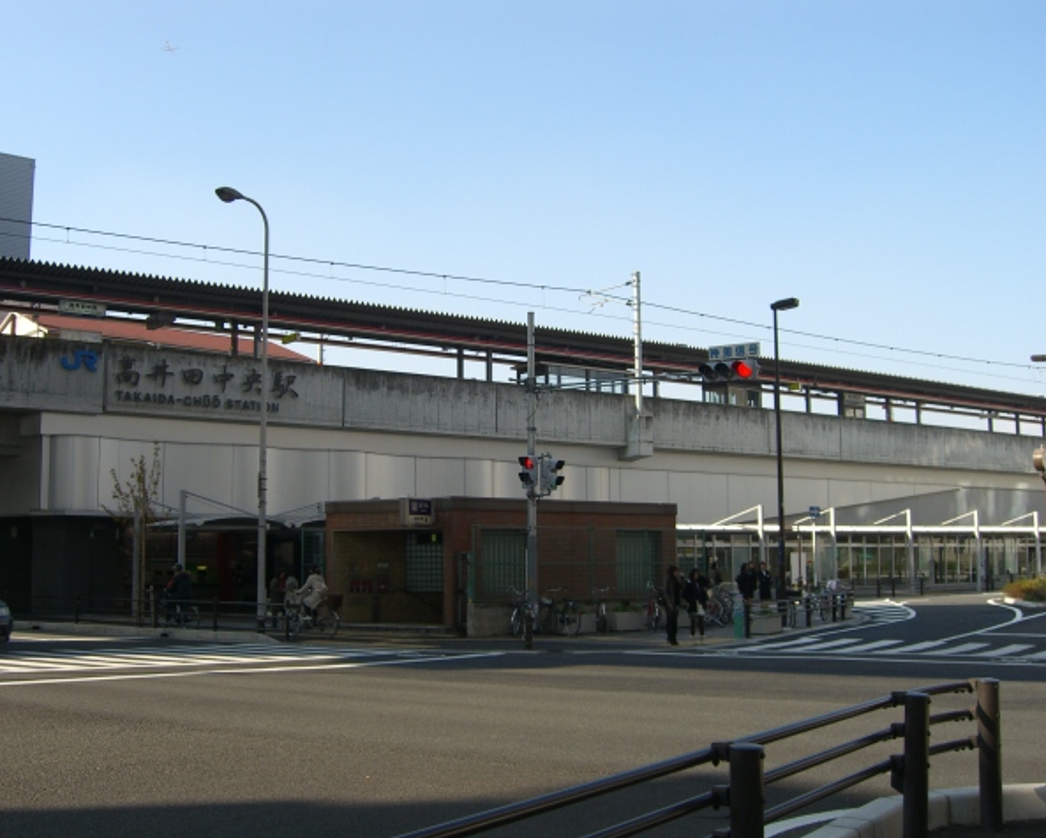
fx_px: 1239
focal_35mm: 40
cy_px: 418
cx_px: 490
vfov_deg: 37.4
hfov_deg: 45.7
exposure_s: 1/320
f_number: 4
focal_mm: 7.9
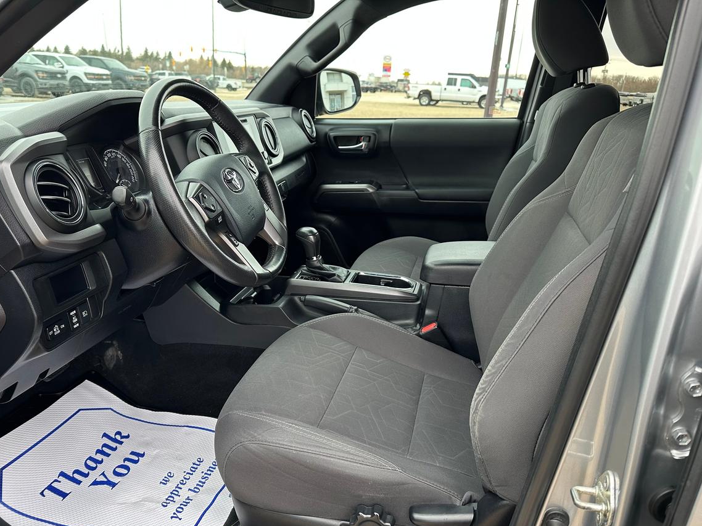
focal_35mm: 27
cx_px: 331
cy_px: 295
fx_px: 547
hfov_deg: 65.3
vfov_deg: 51.2
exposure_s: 1/121
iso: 80
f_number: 1.78
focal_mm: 6.86
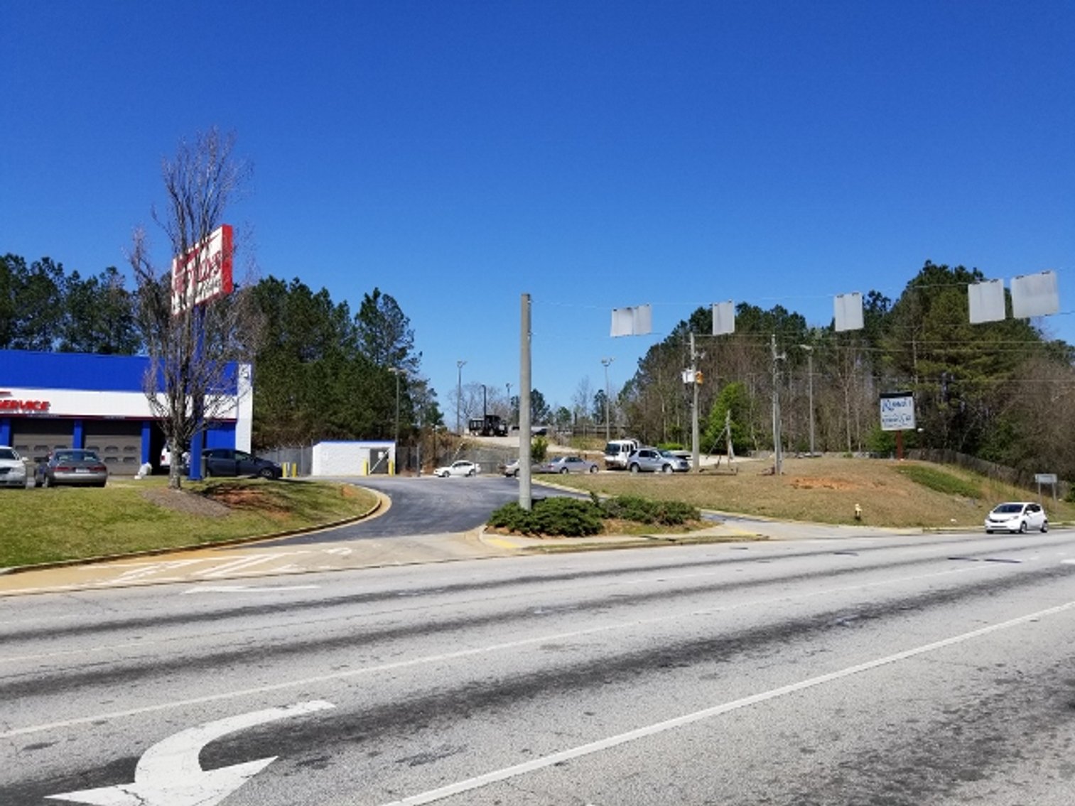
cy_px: 403
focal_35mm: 26
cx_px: 538
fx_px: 807
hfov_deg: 67.3
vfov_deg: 53.1
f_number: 1.7
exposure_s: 1/3096
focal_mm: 4.25
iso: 50
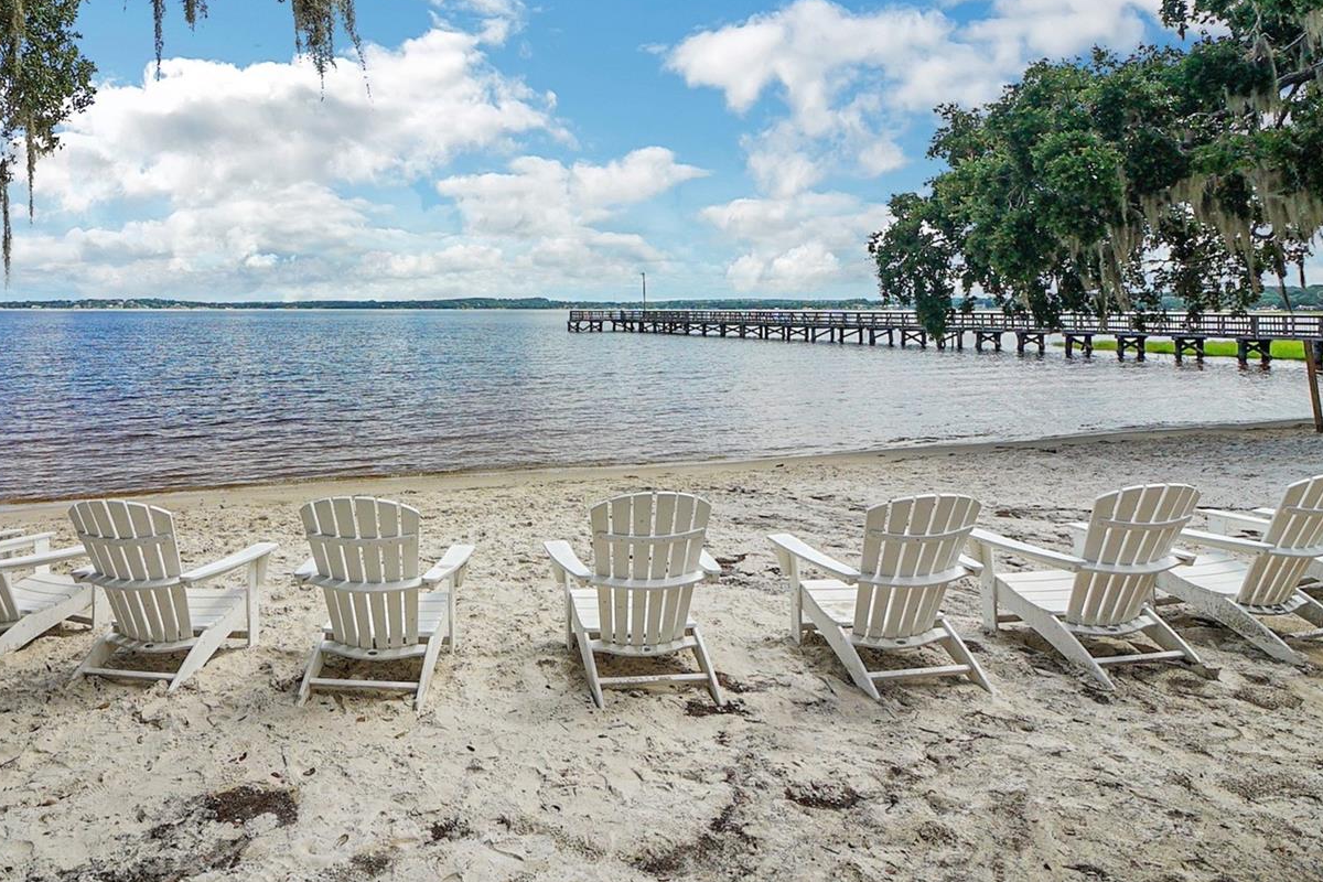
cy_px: 298
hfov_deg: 83.0
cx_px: 533
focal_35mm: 20
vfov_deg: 60.5
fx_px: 735
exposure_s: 1/800
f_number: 9
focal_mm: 10
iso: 320
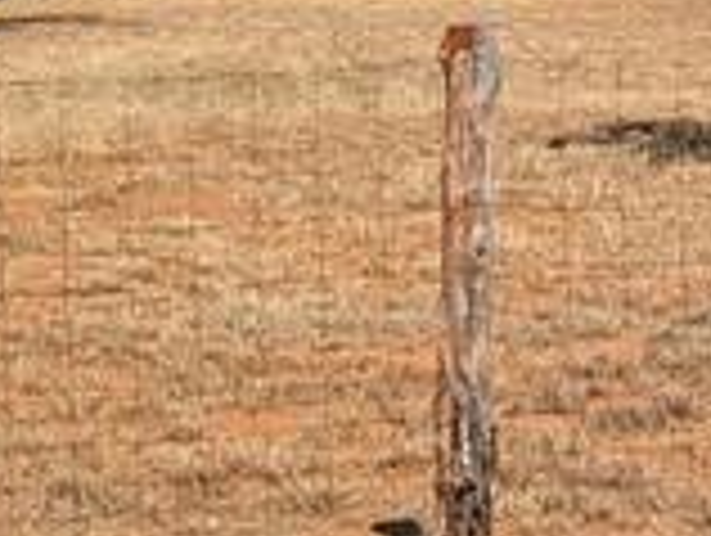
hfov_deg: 12.0
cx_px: 1154
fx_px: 3188
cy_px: -252
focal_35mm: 155
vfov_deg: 9.4
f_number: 1.68
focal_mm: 6.9
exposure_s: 1/1143
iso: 20
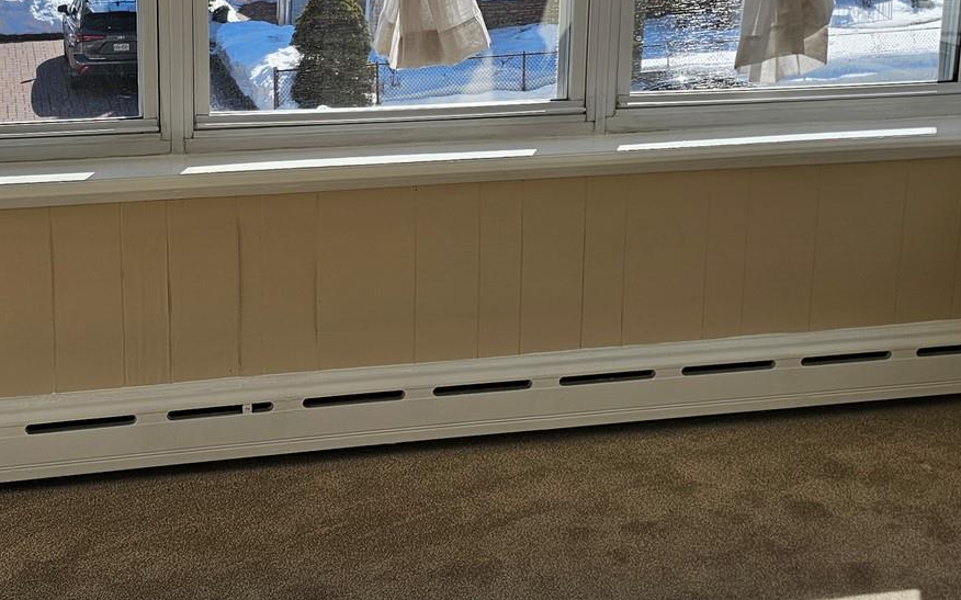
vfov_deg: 22.5
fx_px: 1492
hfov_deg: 35.5
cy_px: 129
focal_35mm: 57
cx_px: 349
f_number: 1.7
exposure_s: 1/457
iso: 10
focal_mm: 6.3
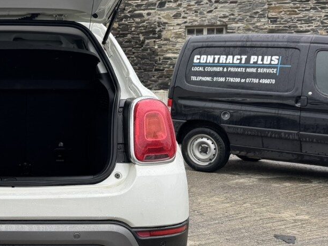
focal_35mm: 59
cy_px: 94
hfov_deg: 30.0
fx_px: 559
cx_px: -15
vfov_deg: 24.8
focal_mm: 6.76
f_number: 1.78
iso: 80
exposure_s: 1/627
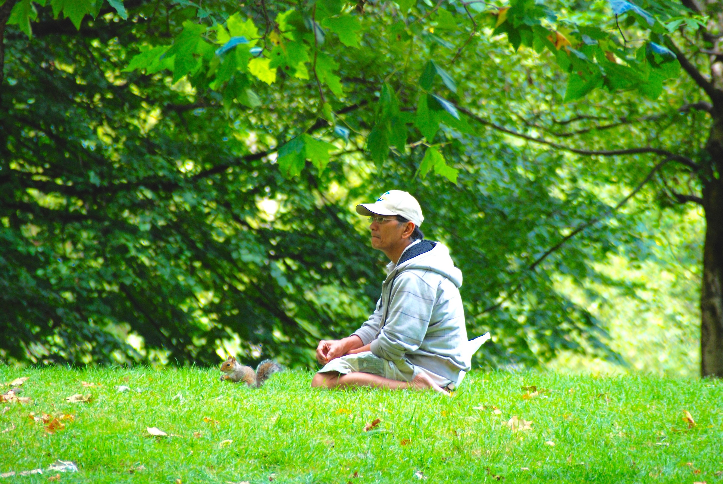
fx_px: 9047
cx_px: 362
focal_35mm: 450
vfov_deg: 3.1
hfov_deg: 4.6
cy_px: 242
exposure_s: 1/100
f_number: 6.3
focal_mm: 300
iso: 400
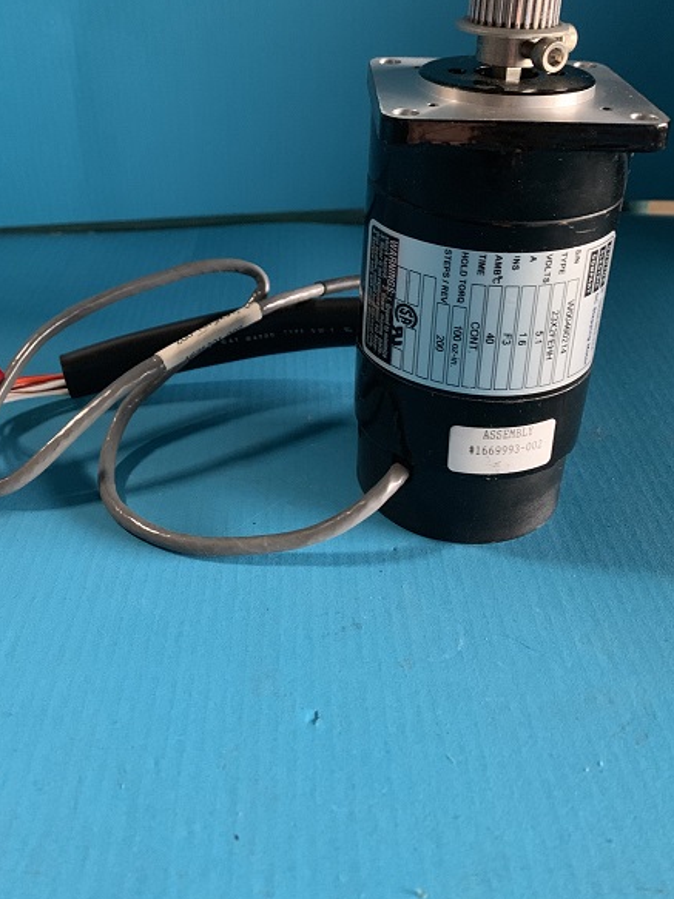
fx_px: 935
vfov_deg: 50.5
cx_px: 261
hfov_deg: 39.4
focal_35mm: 36
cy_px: 308
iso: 640
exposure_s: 1/30
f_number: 1.8
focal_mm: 4.25
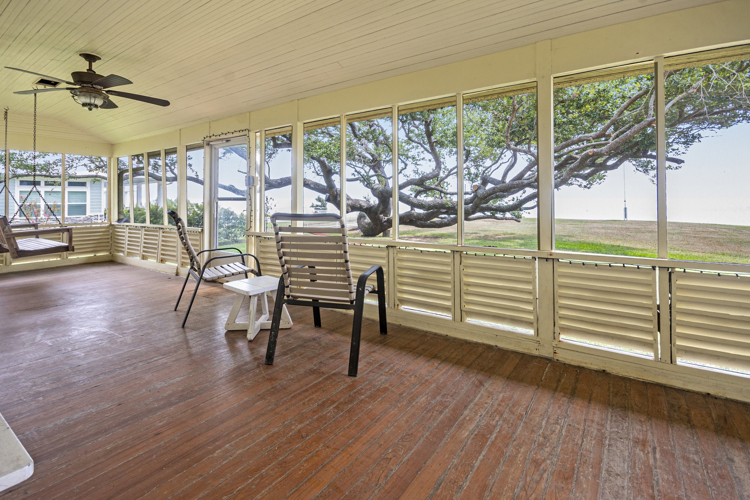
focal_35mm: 15
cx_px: 375
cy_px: 250
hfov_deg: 100.4
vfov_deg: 77.3
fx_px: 312
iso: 400
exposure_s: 1/80
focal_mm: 10
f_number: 7.1
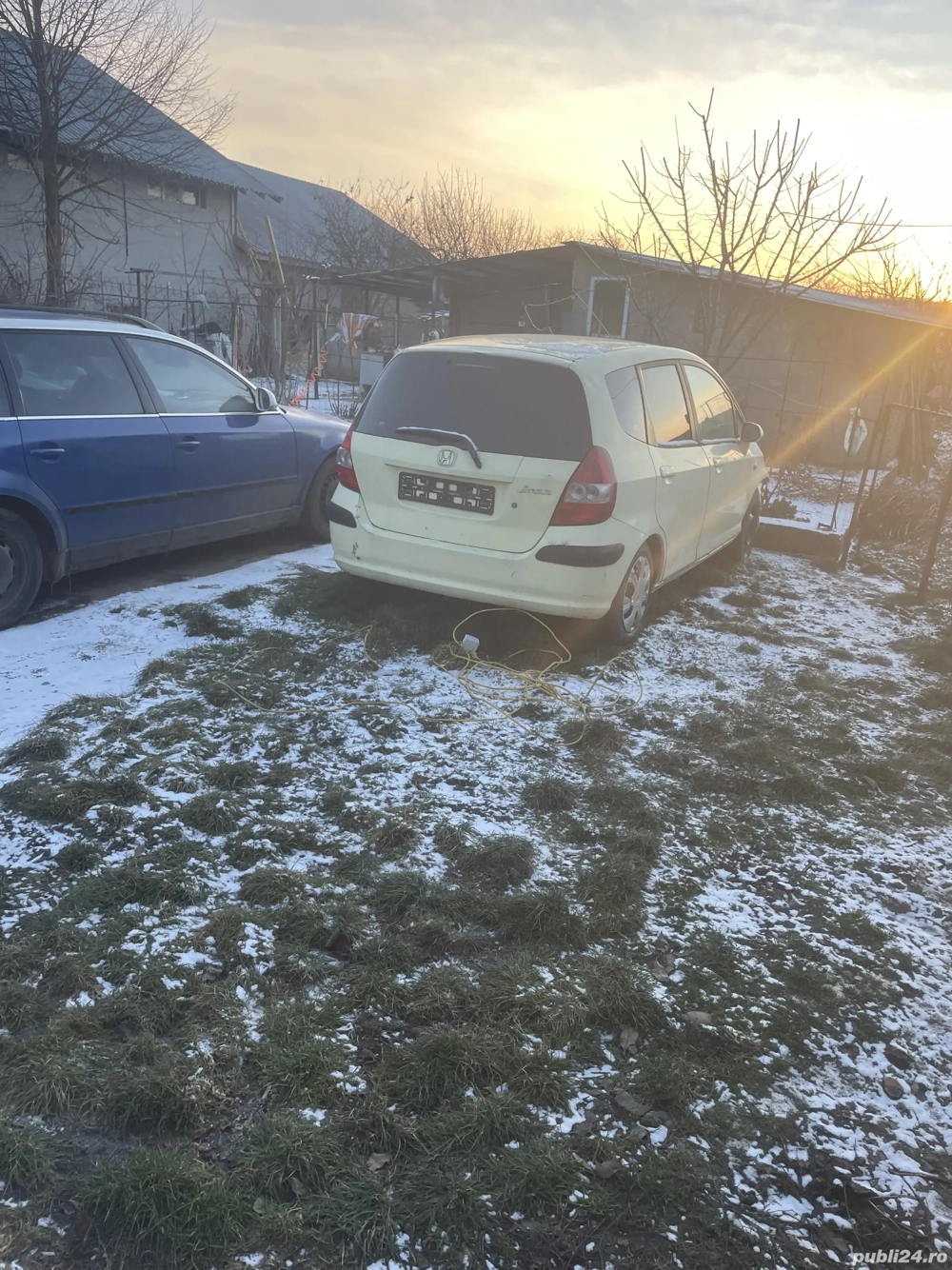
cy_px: 635
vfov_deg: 67.3
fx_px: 954
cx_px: 476
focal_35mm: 26
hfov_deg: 53.0
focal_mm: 4.2
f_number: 1.6
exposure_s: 1/202
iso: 32
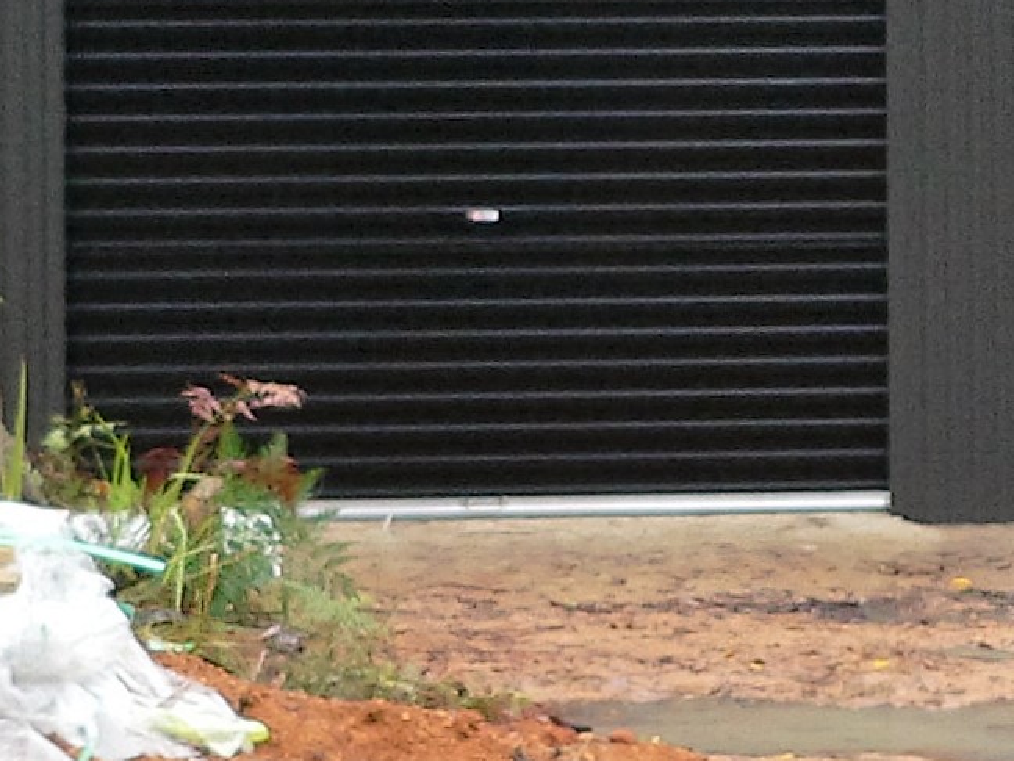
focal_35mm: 196
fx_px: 5741
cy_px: 52
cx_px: 1575
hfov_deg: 9.8
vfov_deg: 7.6
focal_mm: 8.3
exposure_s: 1/60
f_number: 2.8
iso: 150
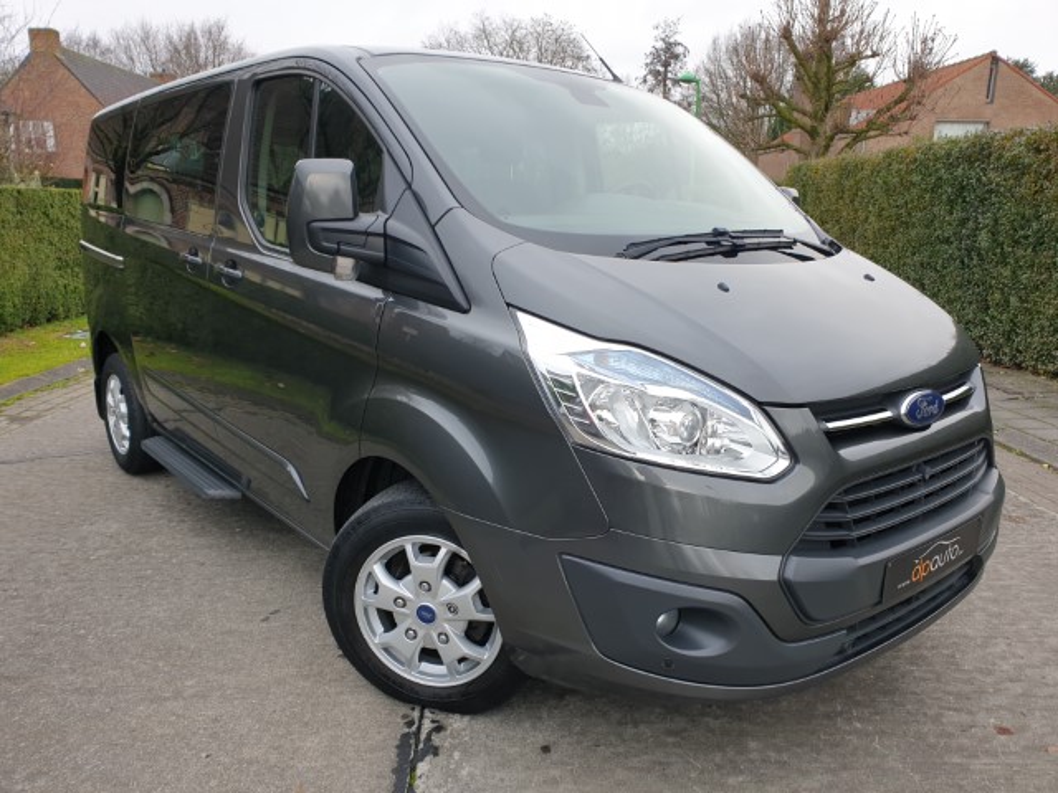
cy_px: 396
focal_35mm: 26
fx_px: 795
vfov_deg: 53.1
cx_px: 529
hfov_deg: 67.3
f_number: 2.4
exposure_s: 1/123
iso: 50
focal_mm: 4.3
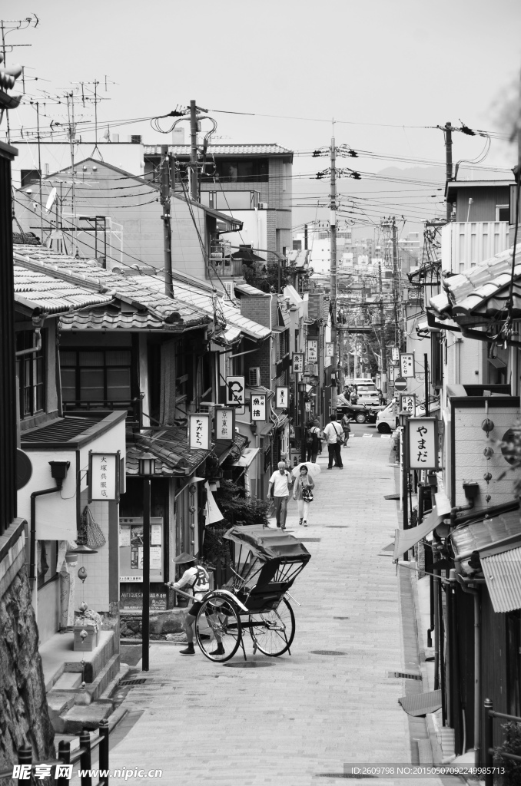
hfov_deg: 11.1
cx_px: 260
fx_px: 2683
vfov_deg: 16.7
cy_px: 393
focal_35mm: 123
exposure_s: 1/500
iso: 125
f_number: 5.6
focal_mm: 82
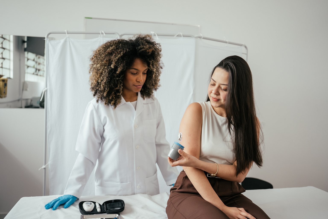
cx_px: 164
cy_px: 110
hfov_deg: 61.9
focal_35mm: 30
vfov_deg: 43.6
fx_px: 273
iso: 800
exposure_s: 1/320
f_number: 2.8
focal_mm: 30
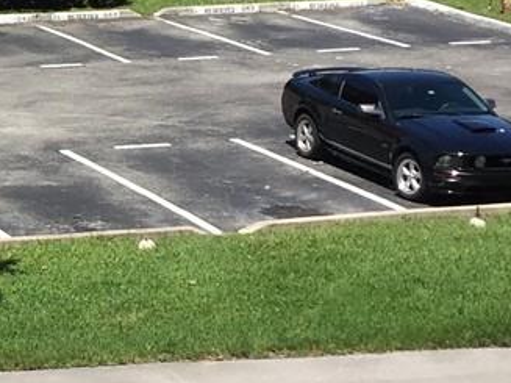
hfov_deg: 12.8
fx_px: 2095
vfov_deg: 10.4
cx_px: -377
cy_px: 150
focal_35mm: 142
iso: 32
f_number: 2.2
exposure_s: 1/1799
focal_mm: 4.15
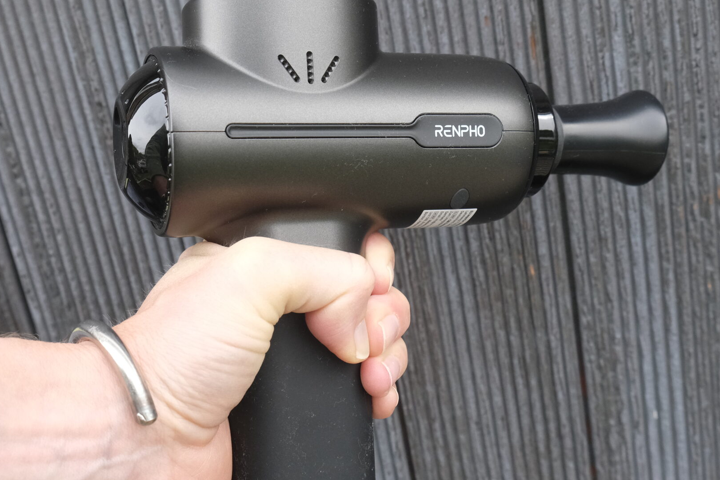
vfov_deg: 27.4
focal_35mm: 49
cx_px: 331
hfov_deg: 40.3
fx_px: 980
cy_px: 298
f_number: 5.6
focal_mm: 20.5
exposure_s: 1/320
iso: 1600
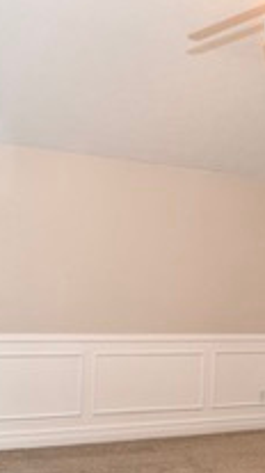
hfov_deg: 28.7
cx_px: 89
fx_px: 514
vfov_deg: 47.8
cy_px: 347
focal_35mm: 41
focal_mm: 15
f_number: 8
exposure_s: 1/5
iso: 200
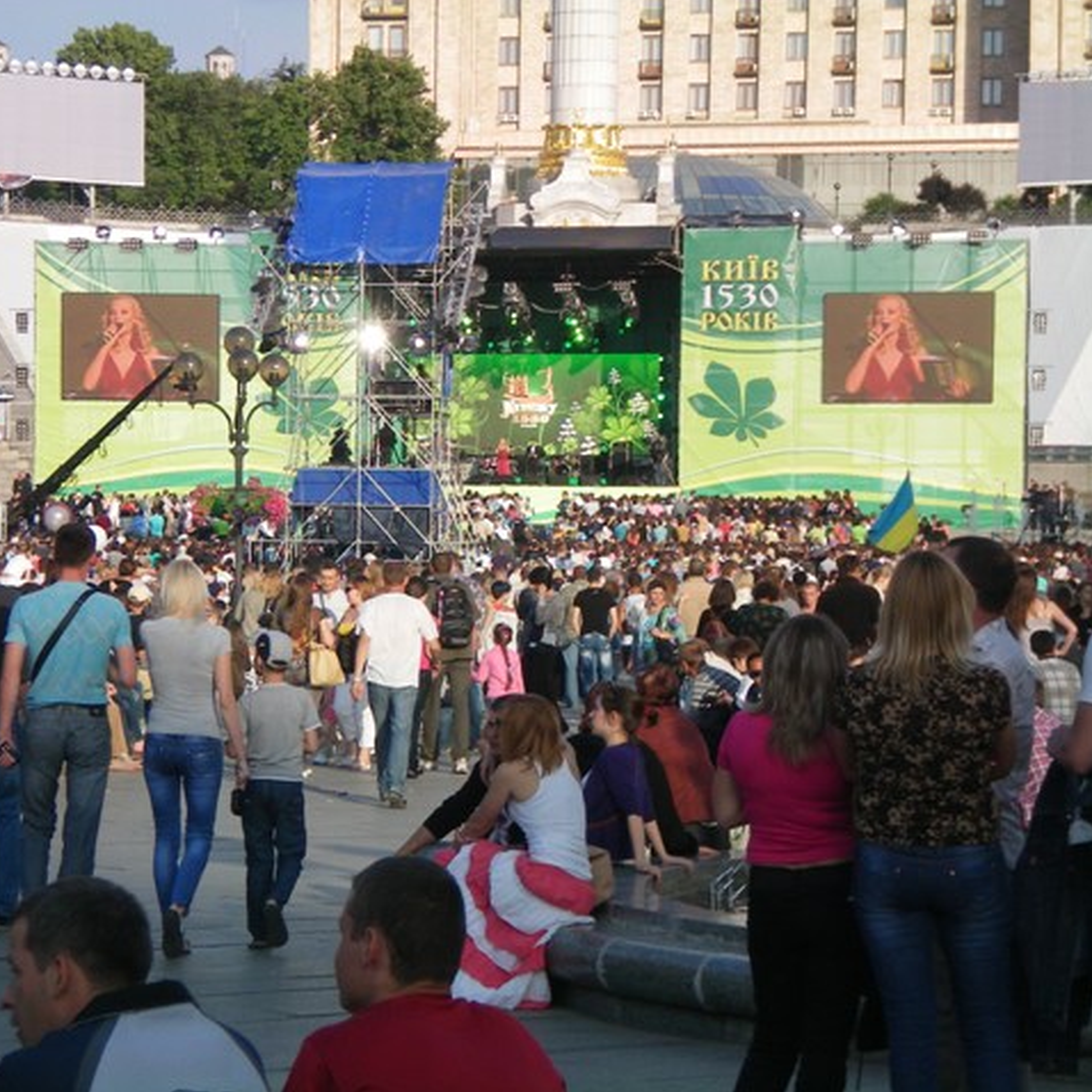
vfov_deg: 12.9
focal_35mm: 135
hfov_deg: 12.9
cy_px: 546
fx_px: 4818
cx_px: 370
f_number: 5.9
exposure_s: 1/160
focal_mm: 18.9
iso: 64
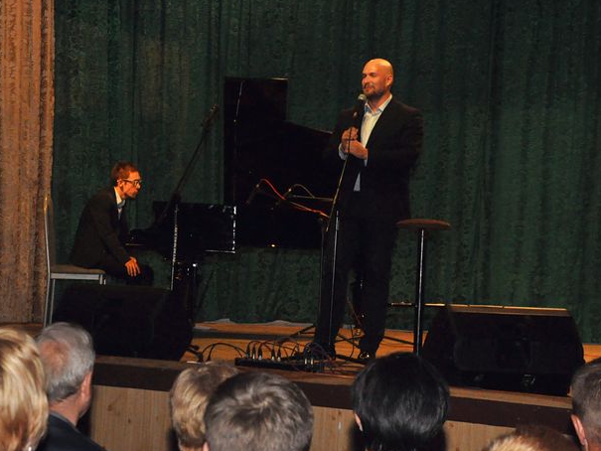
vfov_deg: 18.2
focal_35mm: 81
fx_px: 1407
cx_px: 242
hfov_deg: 24.1
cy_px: 226
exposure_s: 1/60
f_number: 8
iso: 2500
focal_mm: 40
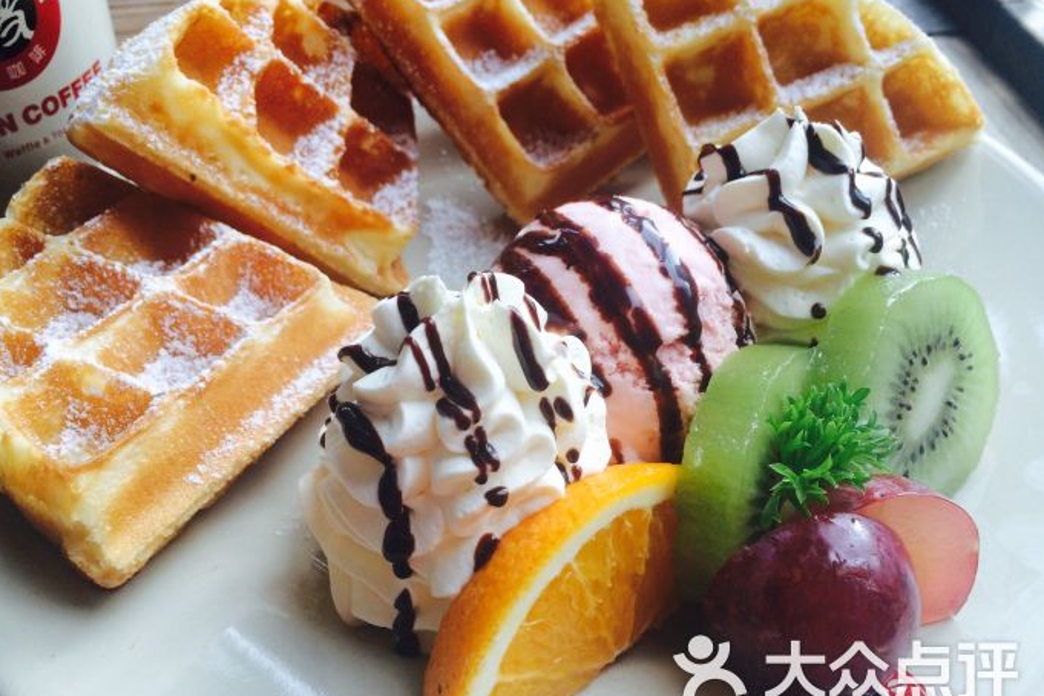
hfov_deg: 60.3
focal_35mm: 31
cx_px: 521
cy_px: 349
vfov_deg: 42.3
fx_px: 899
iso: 64
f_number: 2.2
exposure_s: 1/120
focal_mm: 4.15
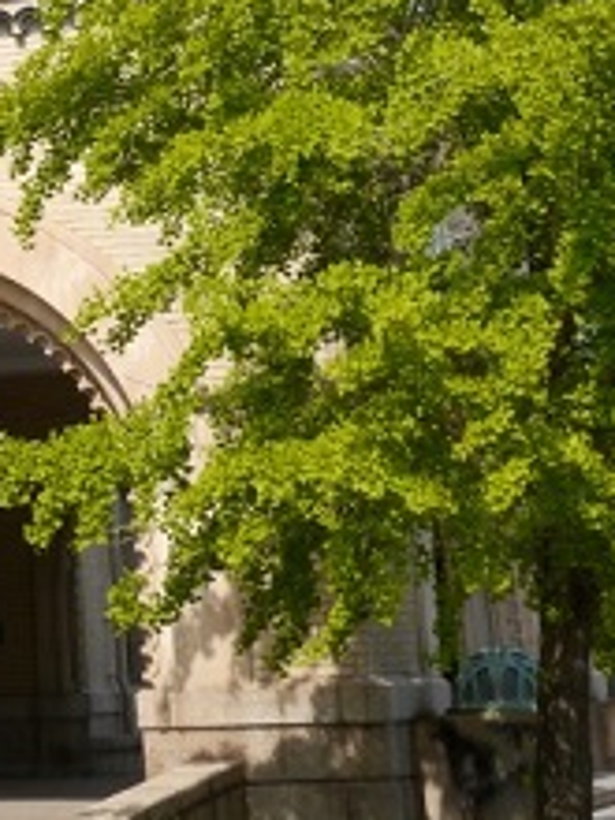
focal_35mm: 127
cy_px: -160
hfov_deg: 11.3
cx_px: -207
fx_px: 3008
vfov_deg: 15.0
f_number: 10
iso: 160
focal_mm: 20
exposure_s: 1/250
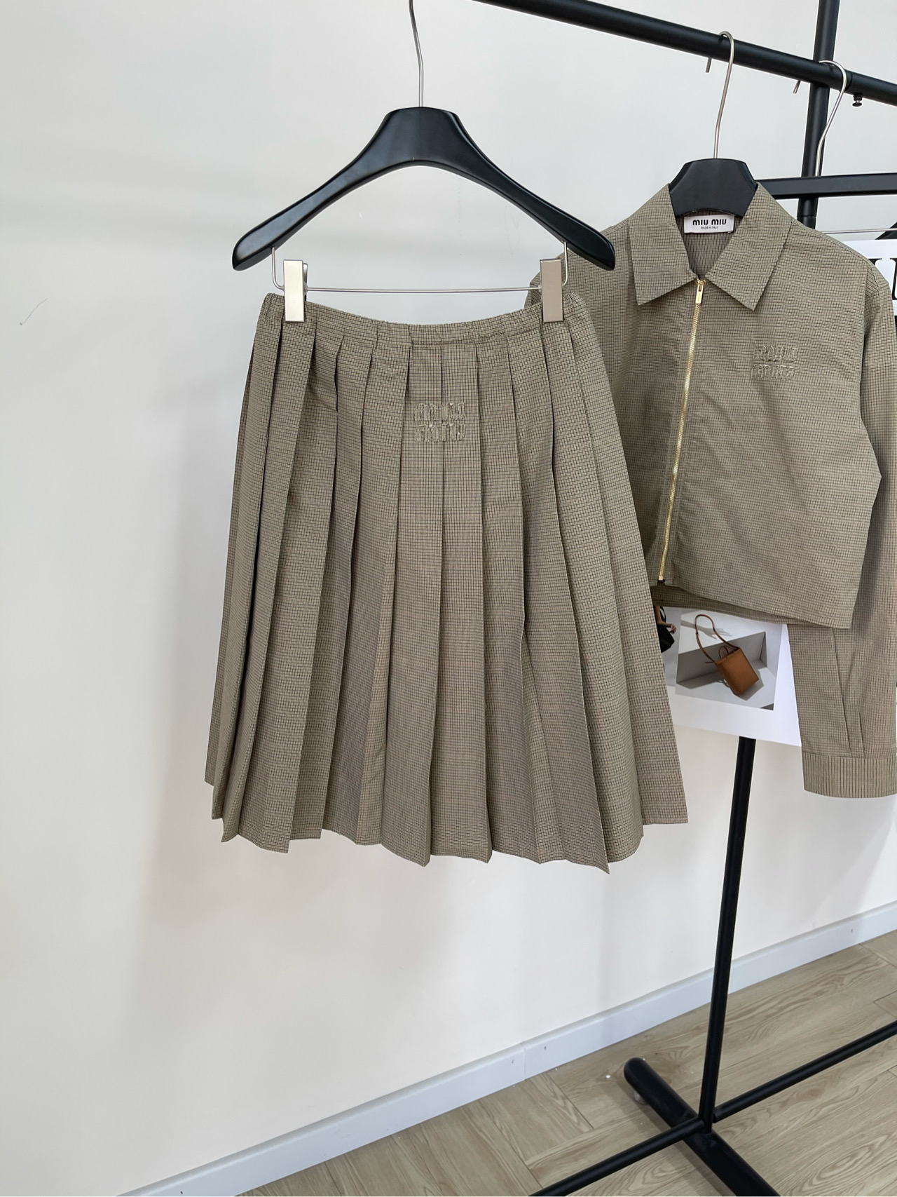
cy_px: 598
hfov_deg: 53.1
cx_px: 448
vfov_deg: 67.3
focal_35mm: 26
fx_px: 898
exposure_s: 1/121
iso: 80
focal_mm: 5.1
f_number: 1.6
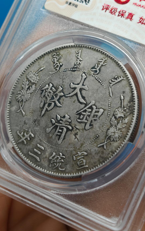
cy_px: 112
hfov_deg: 12.6
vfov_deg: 20.0
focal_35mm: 104
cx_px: 77
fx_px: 658
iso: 50
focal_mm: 7.62
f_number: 1.6
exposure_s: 1/140
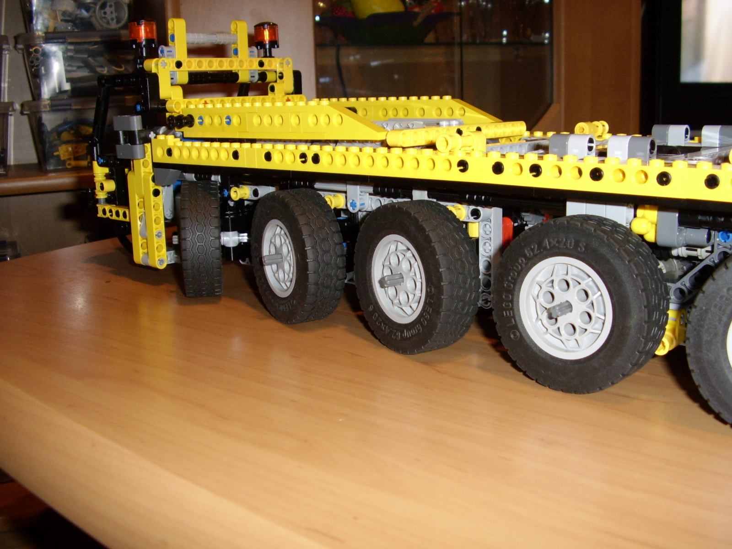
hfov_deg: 60.0
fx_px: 634
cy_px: 274
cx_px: 366
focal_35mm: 30
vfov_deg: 46.8
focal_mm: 5.8
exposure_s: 1/30
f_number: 2.9
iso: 141
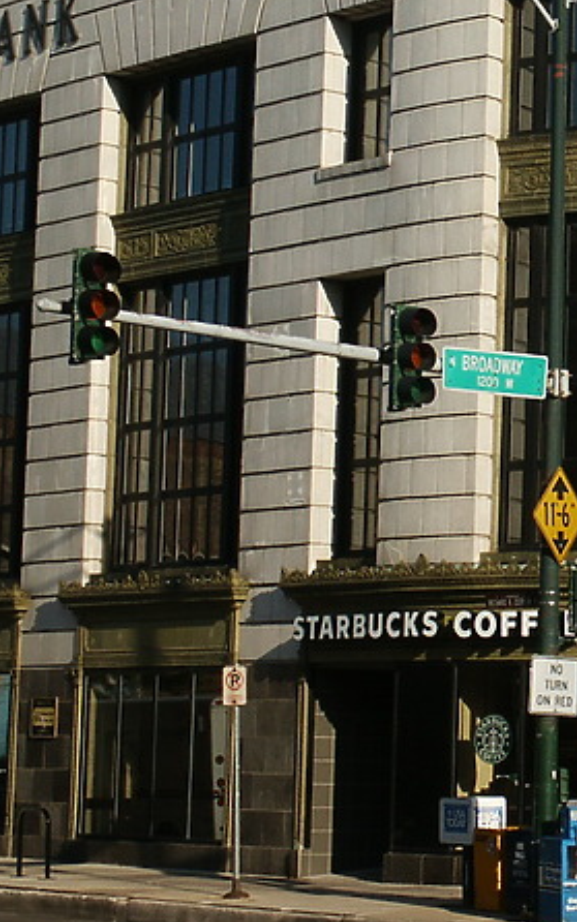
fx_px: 3068
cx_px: 745
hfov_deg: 10.5
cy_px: 375
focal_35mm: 122
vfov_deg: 17.1
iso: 64
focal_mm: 11.83
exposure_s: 1/250
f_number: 8
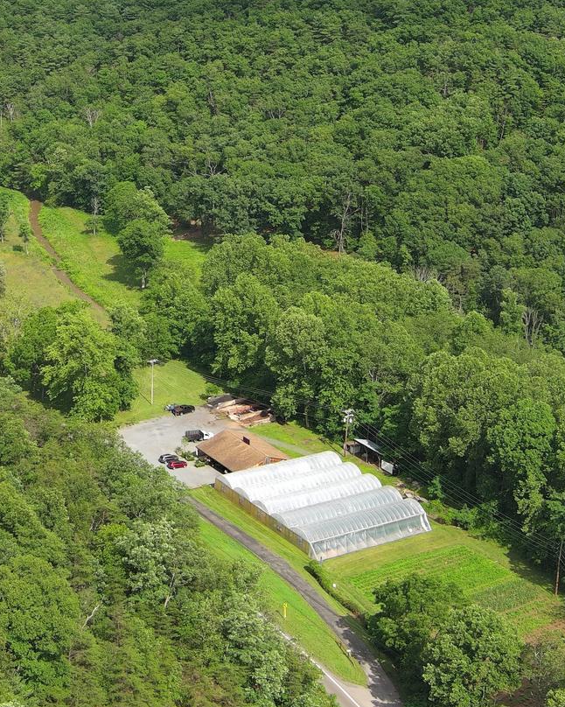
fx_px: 1443
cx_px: 0
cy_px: 162
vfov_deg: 27.1
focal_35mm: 69
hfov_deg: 21.4
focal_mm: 10.57
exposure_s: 1/875
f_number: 2.8
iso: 100
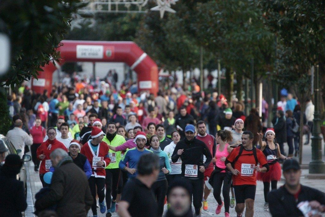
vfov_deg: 3.4
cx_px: 162
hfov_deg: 5.2
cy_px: 108
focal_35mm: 400
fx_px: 3611
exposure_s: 1/500
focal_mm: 400
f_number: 5.6
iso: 1600
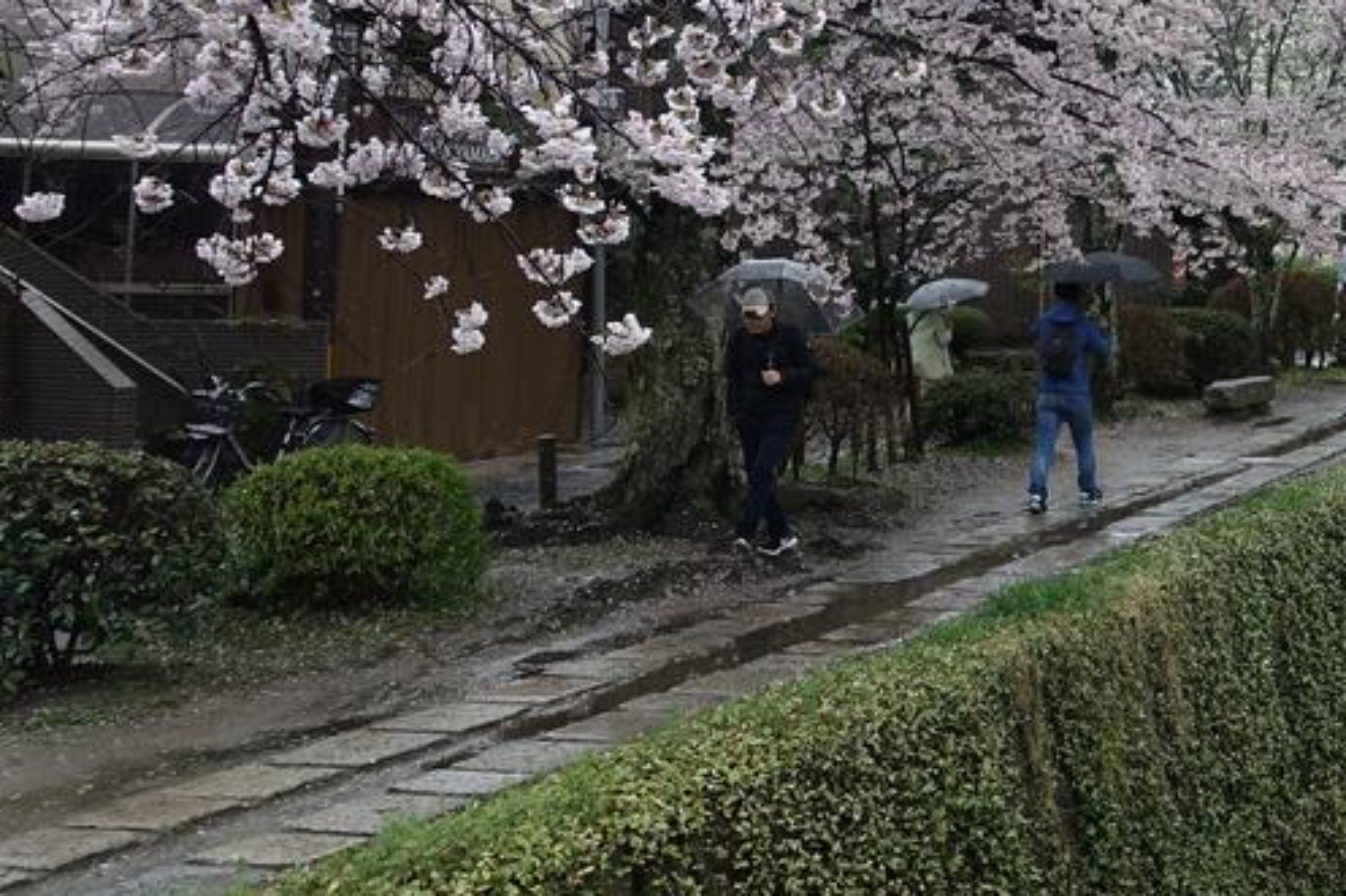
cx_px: 1584
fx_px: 2168
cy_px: 119
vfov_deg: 22.9
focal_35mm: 58
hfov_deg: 29.9
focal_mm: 8.8
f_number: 3.5
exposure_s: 1/80
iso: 125
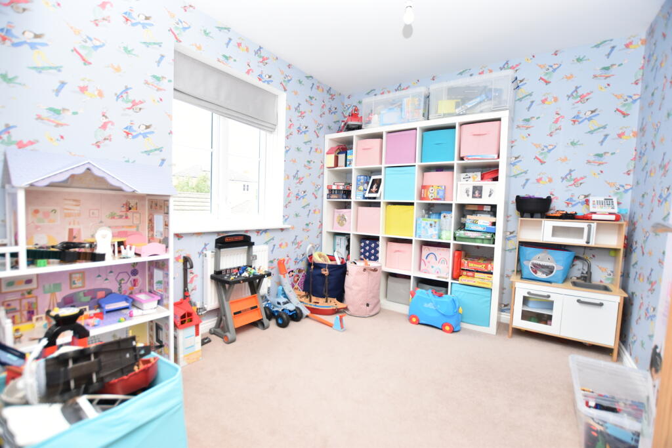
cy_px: 224
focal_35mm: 15
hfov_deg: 100.4
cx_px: 336
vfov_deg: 77.3
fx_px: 280
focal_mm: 10
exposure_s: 1/160
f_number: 3.5
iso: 800
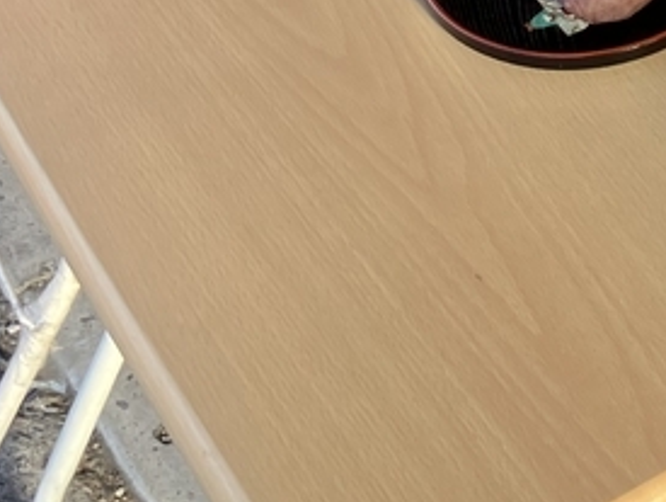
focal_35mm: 122
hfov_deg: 15.4
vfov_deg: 11.8
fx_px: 2350
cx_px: 855
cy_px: -172
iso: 20
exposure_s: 1/124
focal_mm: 3.99
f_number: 1.8
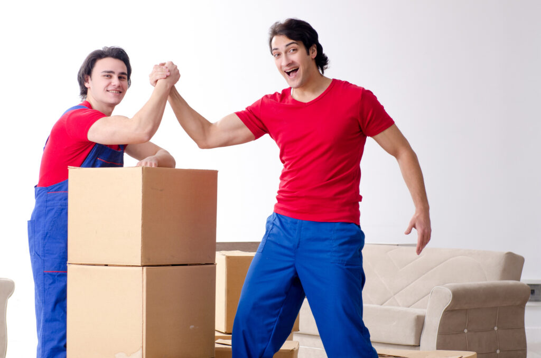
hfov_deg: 19.5
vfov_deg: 13.0
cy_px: 179
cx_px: 270
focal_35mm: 105
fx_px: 1574
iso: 160
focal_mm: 70
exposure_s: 1/100
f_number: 5
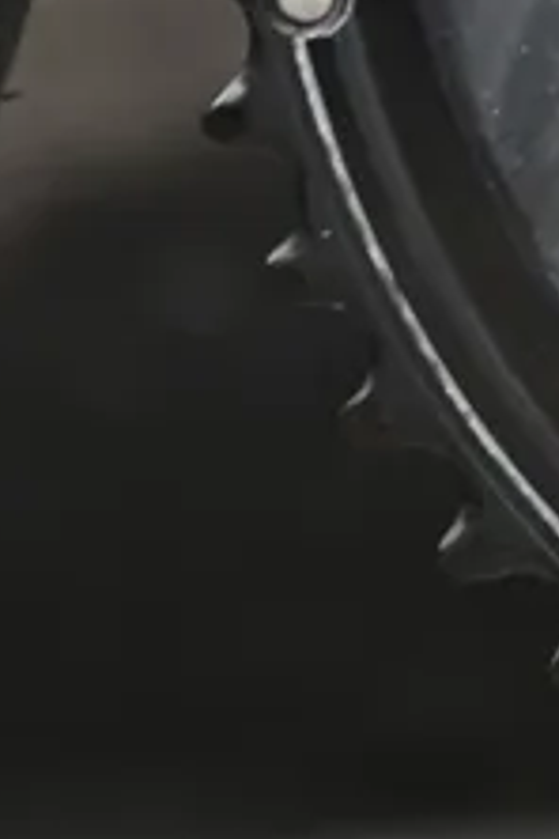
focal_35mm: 270
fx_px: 6288
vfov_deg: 7.3
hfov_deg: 4.9
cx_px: 1450
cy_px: -945
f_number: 4
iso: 100
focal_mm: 50
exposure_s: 1/25
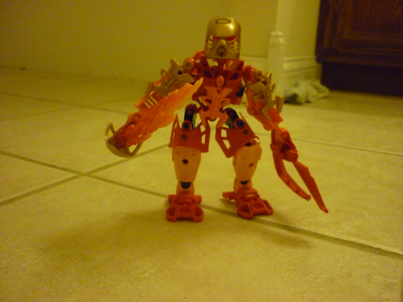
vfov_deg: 42.9
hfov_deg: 55.4
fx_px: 384
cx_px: 202
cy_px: 151
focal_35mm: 33
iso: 800
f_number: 2.8
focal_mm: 5.5
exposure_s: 1/40
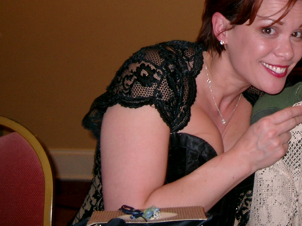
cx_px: 270
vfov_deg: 18.4
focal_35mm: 78
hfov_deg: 24.3
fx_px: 680
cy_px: 1
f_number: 2.6
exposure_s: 1/60
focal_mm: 7.6
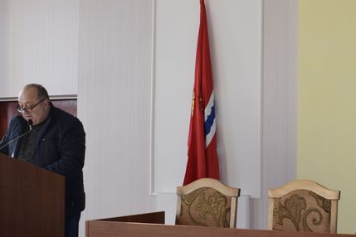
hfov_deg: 31.4
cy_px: 144
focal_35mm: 63
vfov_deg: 21.5
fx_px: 623
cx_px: 257
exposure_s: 1/125
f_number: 5.6
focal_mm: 24
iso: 400
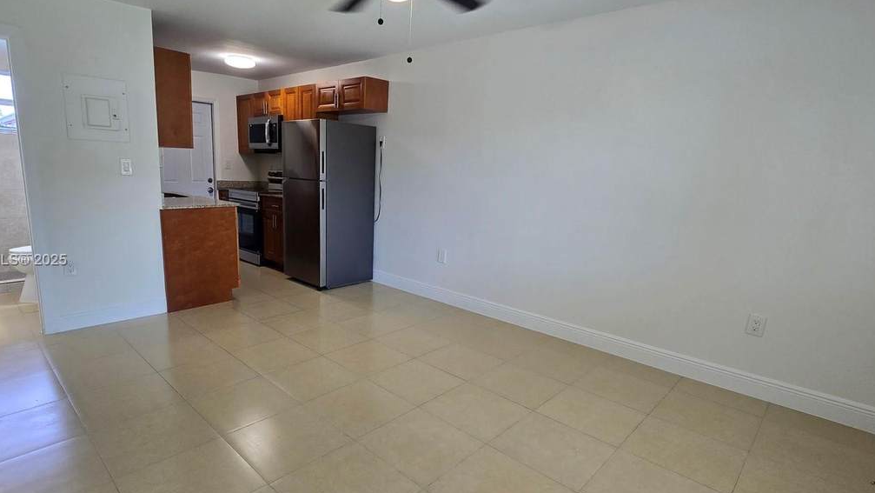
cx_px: 401
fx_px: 418
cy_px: 261
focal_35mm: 18
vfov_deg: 61.0
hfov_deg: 92.4
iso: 100
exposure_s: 1/60
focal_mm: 2.2
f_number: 2.2
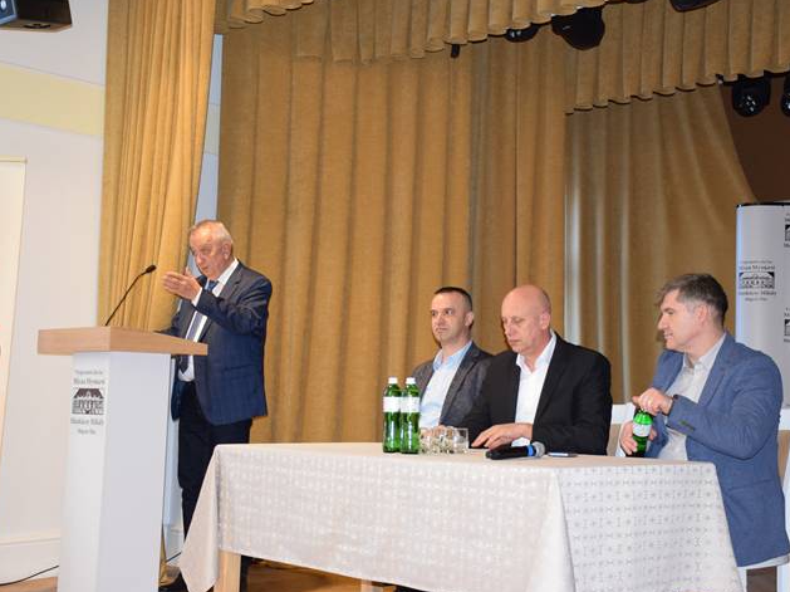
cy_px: 296
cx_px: 443
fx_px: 1209
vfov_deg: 27.5
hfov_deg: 36.1
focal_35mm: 53
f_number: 4
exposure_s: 1/60
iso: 1400
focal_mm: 32
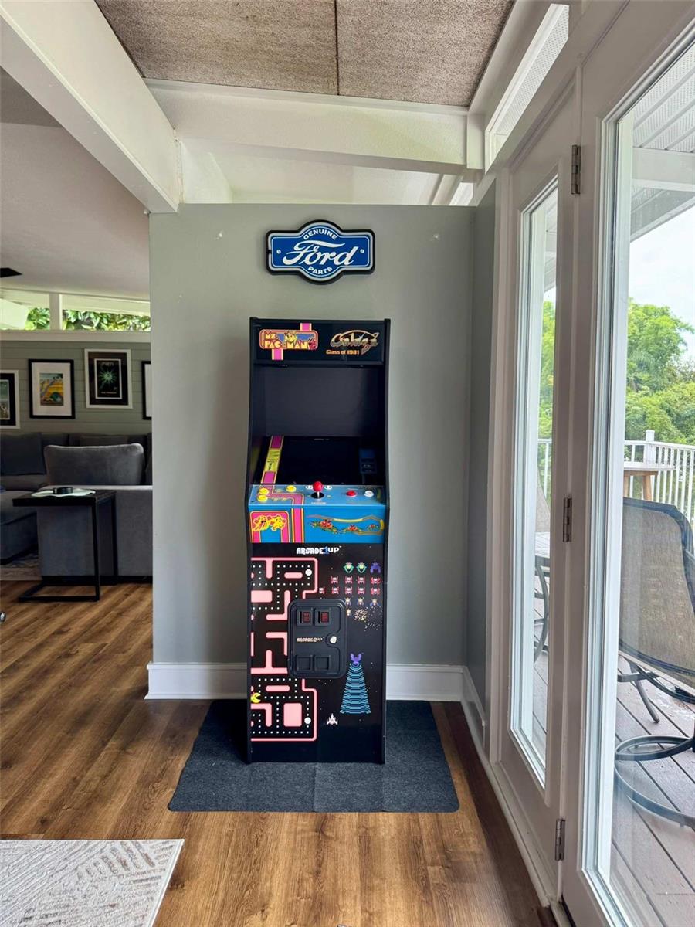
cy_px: 464
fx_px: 642
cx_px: 348
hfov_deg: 56.8
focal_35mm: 24
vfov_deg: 71.6
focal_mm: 6.76
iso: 80
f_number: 1.78
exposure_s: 1/121
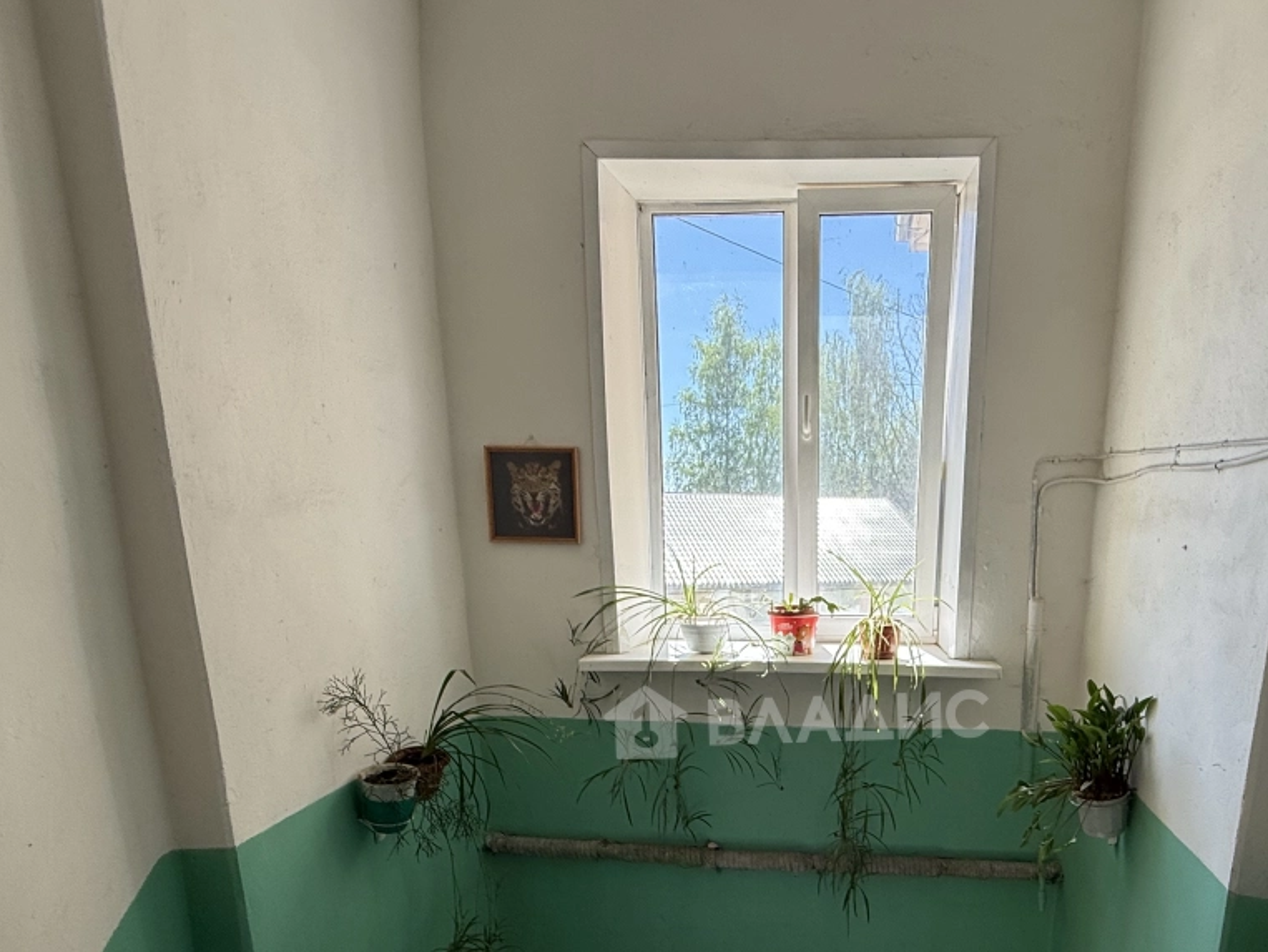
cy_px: 715
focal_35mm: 23
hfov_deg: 72.6
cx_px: 798
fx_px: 843
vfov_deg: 56.0
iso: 64
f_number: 2.2
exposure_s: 1/298
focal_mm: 2.22
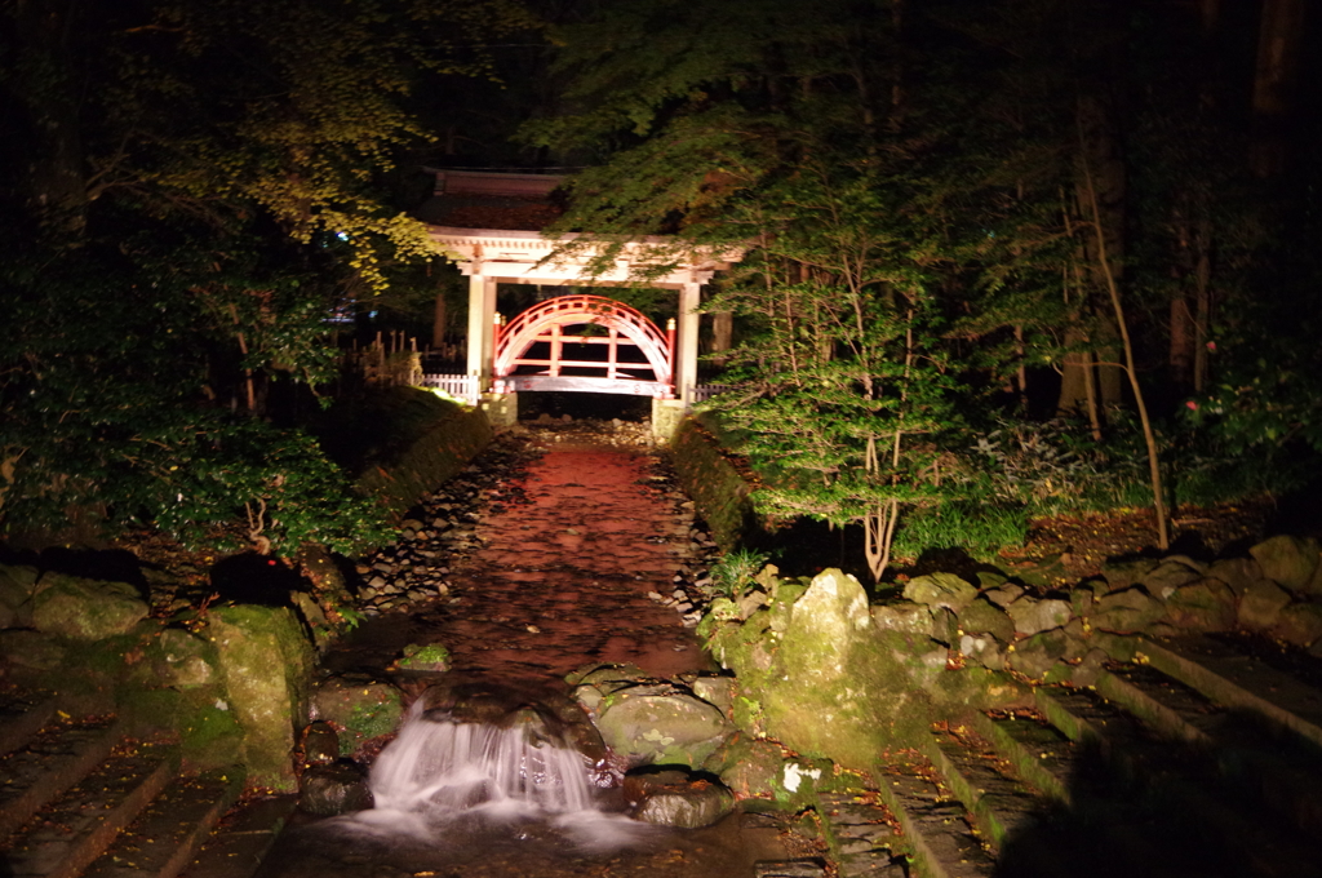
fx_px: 1320
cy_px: 439
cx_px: 661
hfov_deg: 53.2
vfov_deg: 36.8
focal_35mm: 36
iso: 3200
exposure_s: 1/1.25
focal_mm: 24
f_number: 4
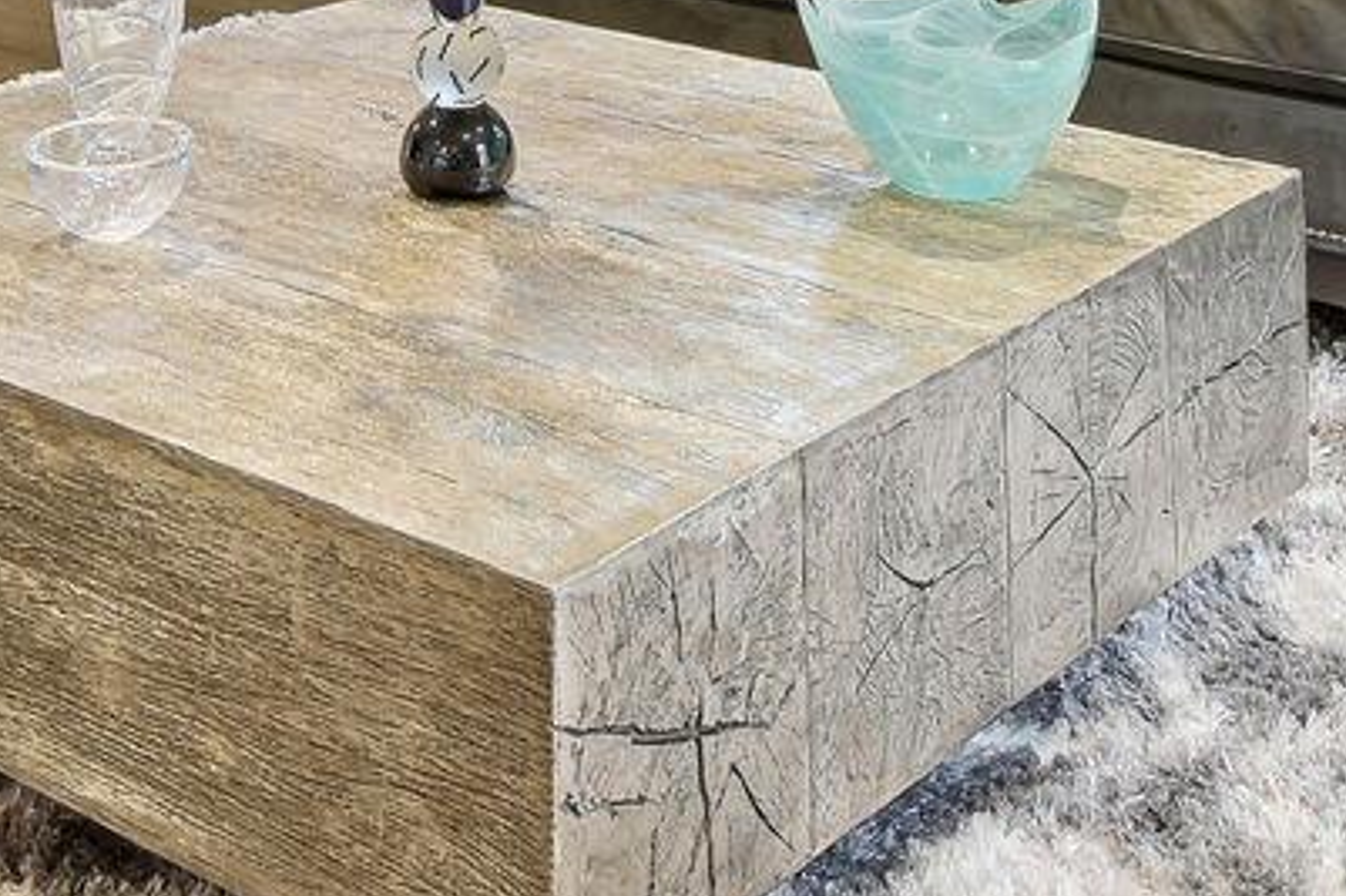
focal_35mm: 69
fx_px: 2579
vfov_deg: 17.6
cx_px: 352
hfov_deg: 28.9
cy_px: -473
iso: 400
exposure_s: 1/4
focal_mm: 16
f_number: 8
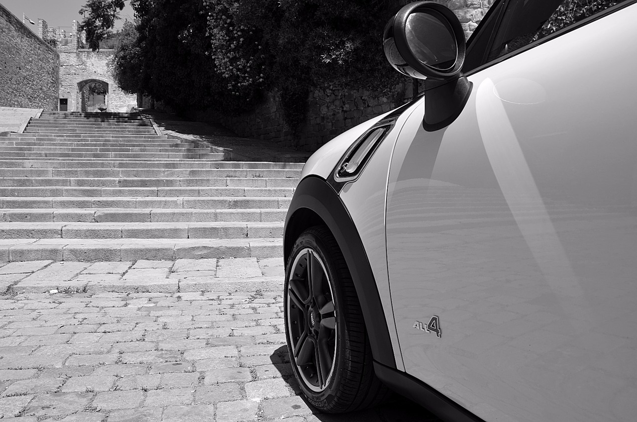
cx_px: 318
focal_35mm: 27
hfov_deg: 67.5
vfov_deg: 47.7
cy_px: 211
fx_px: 477
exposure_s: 1/250
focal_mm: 18
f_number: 8
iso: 125
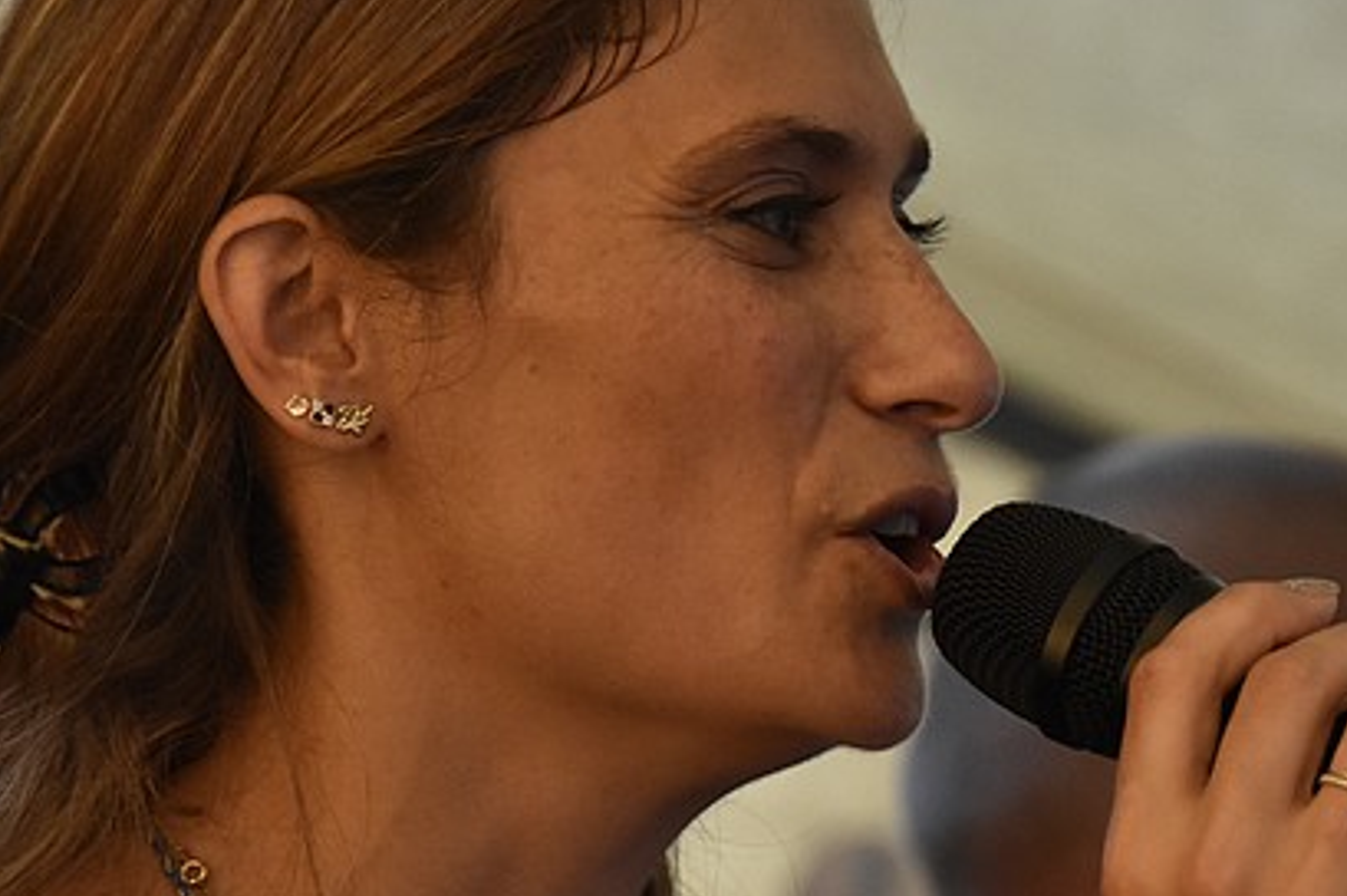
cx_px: 893
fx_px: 12300
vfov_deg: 4.2
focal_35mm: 329
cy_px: 588
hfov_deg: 6.3
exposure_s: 1/125
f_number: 5.3
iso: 2000
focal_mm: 112
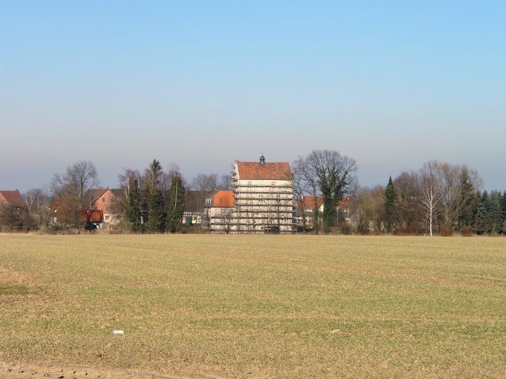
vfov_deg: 14.8
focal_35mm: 100
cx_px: 253
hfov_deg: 19.6
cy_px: 190
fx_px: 1462
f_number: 4
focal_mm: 20.74
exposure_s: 1/678
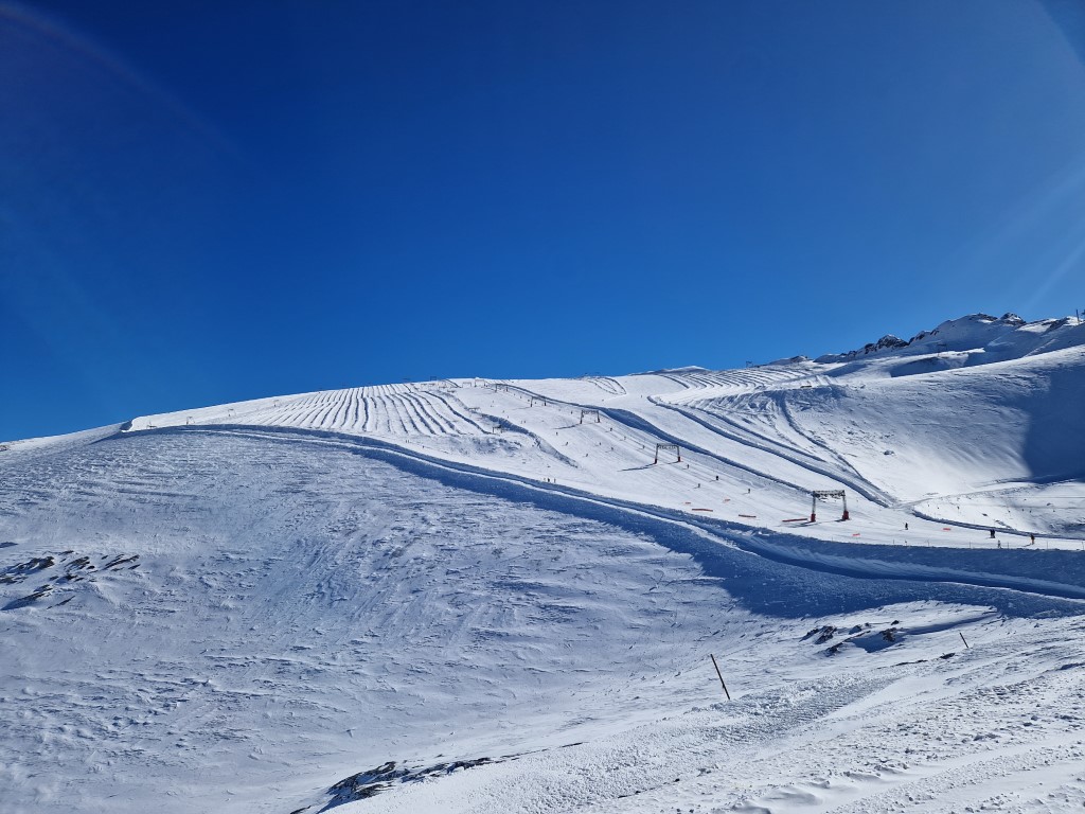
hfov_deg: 73.9
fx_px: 721
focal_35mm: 23
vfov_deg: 58.9
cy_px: 407
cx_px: 542
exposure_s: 1/3968
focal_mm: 5.4
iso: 50
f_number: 1.8
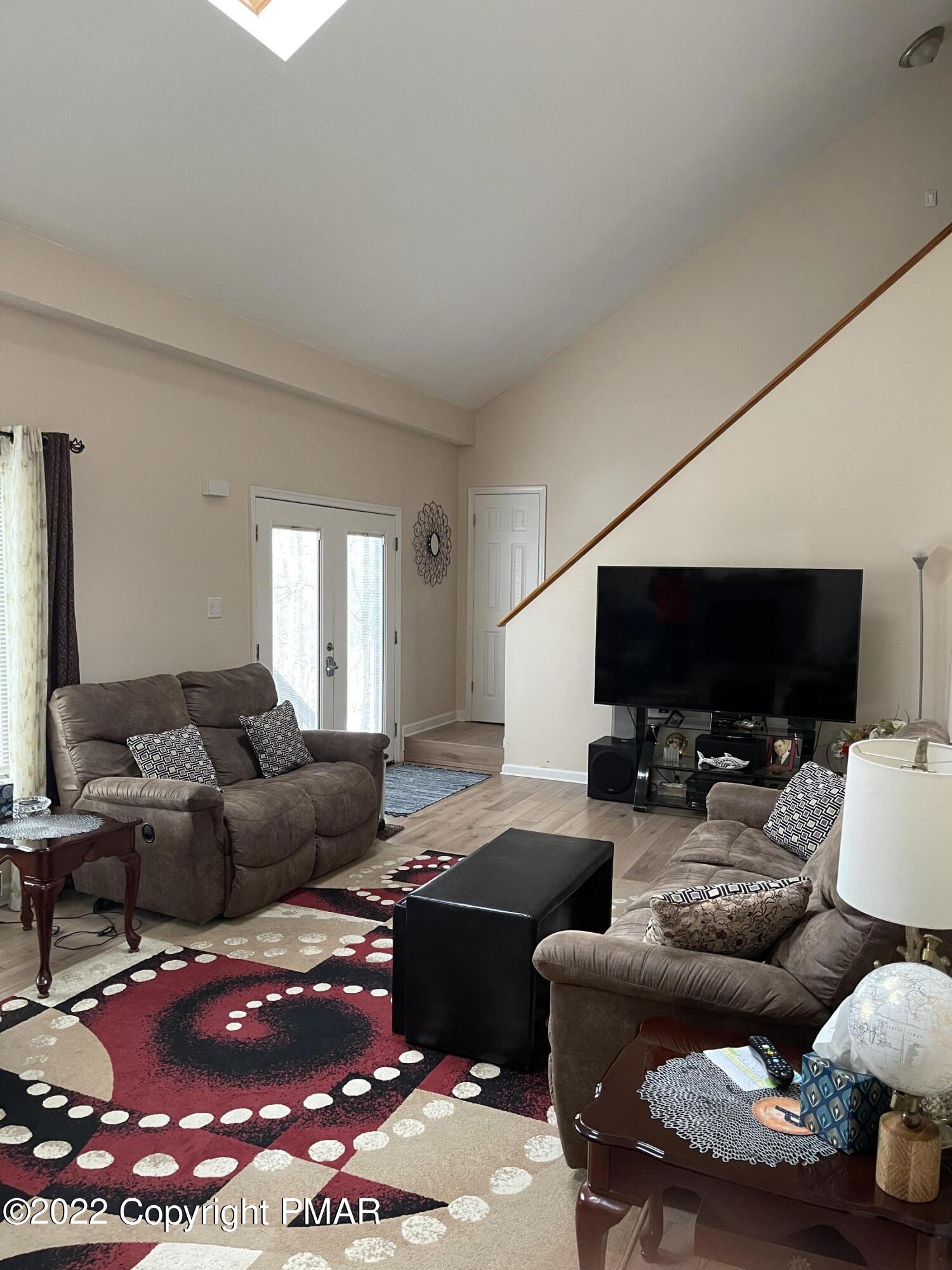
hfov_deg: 53.1
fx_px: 953
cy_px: 635
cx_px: 476
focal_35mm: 26
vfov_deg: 67.3
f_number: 1.6
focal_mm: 5.1
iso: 400
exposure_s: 1/60
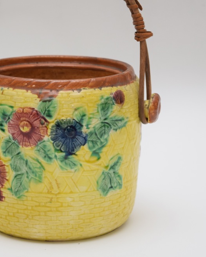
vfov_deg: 16.3
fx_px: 898
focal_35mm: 118
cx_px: 49
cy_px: 129
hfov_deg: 13.0
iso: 1100
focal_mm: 55
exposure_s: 1/60
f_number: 5.6
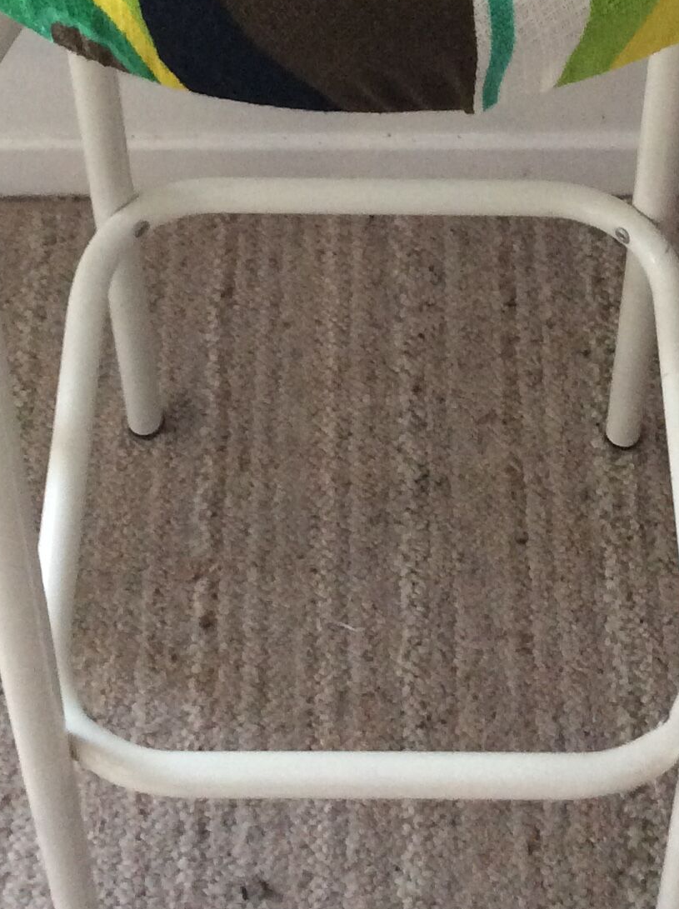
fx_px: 1993
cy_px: 68
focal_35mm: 76
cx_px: 373
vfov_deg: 24.8
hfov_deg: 19.3
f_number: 2.4
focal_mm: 3.3
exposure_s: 1/25
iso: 125
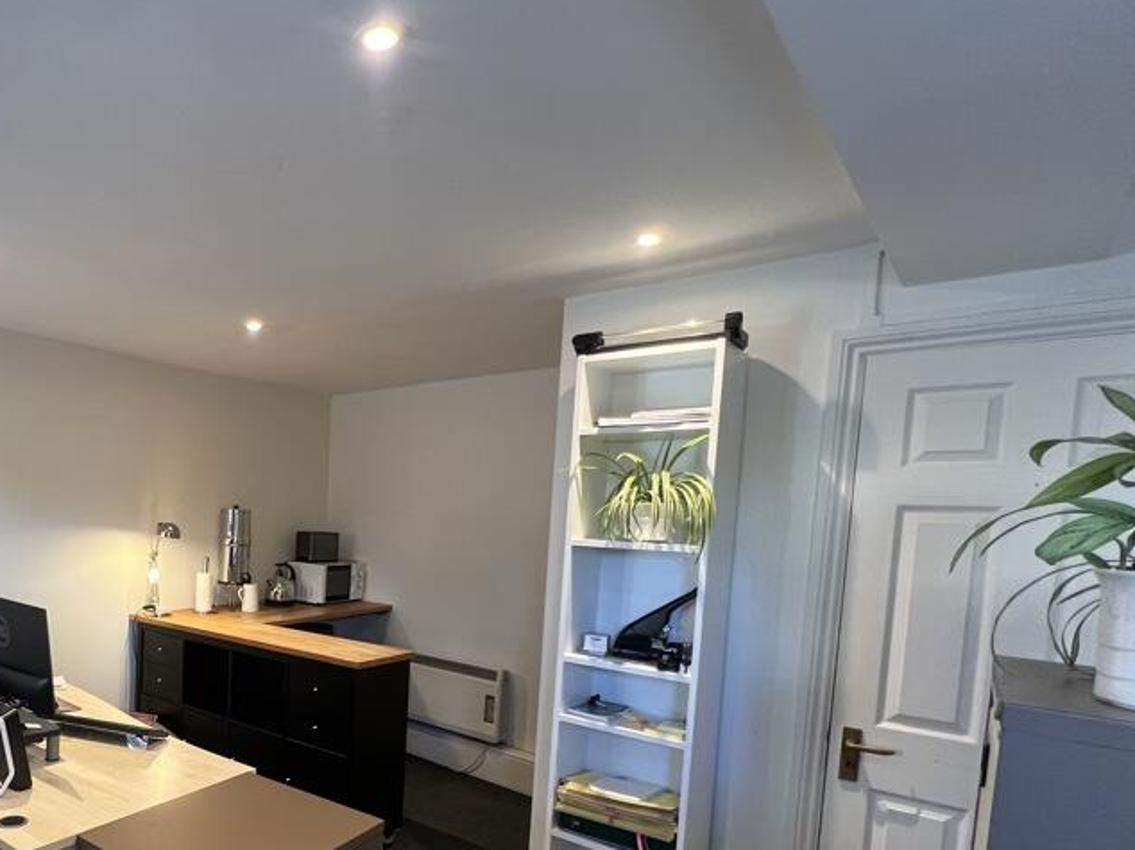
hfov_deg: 71.3
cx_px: 233
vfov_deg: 61.9
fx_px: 688
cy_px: 564
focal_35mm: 21
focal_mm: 1.57
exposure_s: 1/50
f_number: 1.8
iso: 200
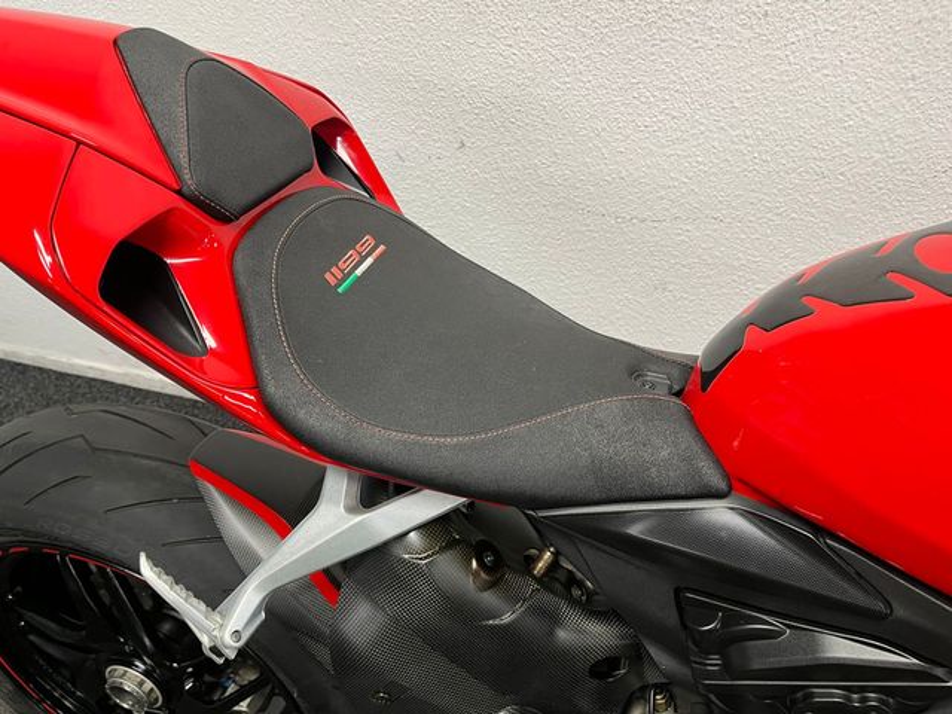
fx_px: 715
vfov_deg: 53.1
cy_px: 357
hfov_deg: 67.3
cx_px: 476
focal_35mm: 26
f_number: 1.6
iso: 100
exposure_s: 1/50
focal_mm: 5.1
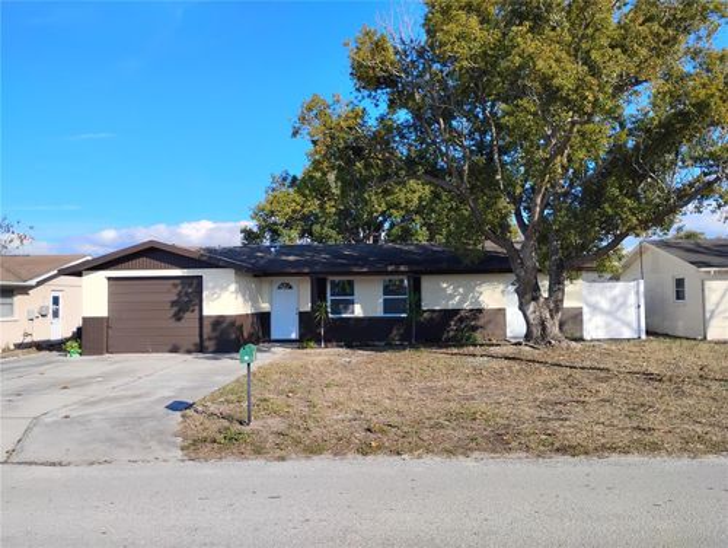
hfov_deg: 63.4
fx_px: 589
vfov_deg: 49.8
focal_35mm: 28
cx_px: 364
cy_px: 274
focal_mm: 4.26
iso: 100
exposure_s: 1/774
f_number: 1.8
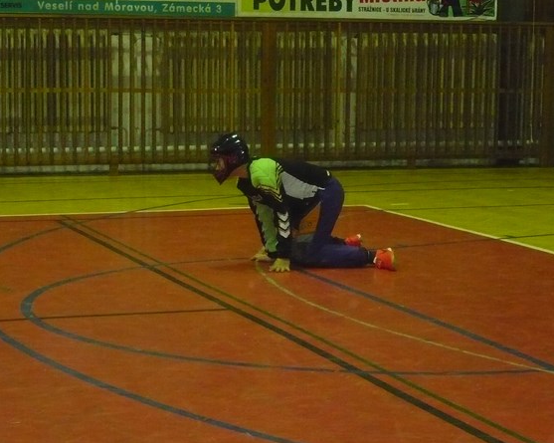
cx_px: 280
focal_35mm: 101
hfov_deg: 19.0
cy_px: 223
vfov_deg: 15.2
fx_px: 1655
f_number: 4
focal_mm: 11.5
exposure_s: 1/30
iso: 640
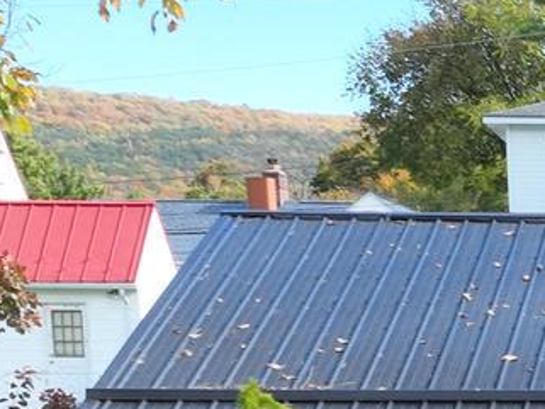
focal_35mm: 153
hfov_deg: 11.3
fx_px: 2410
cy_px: 754
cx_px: 1175
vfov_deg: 9.2
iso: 340
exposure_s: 1/800
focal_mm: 12.29
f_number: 2.8
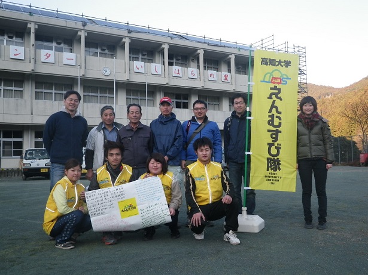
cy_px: 138
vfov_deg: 41.8
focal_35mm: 34
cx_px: 184
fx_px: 361
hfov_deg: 54.0
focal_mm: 6.1
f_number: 3.8
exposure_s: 1/125
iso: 80
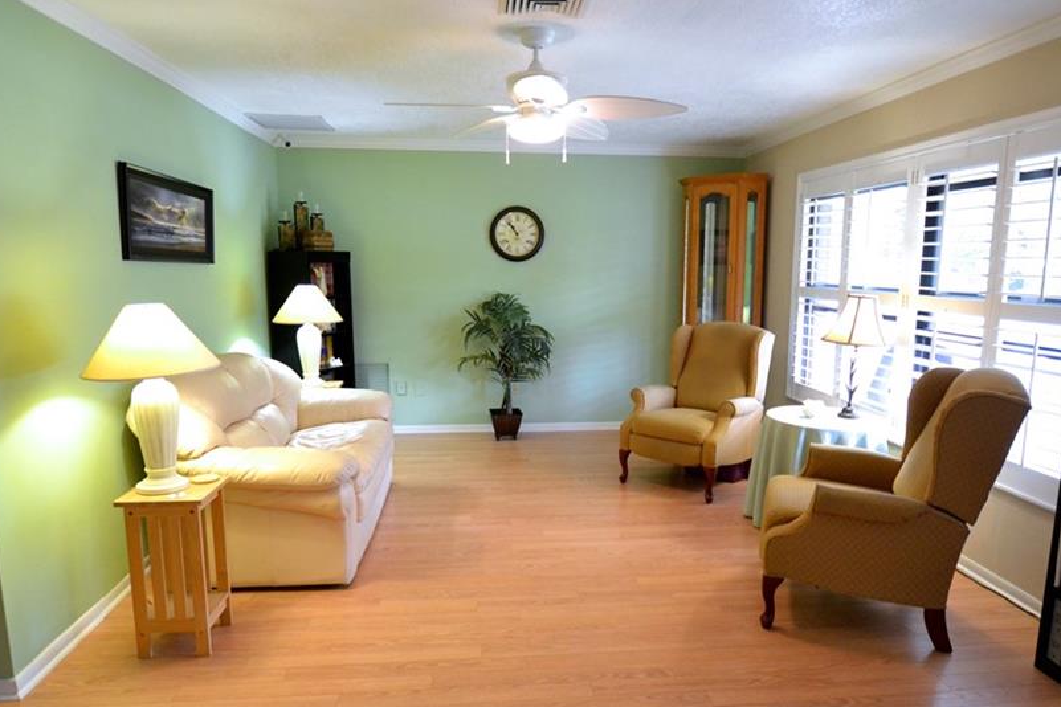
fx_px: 678
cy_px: 385
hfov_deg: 76.1
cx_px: 555
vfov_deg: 55.0
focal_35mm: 23
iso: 2000
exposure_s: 1/60
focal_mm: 12
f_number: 3.5
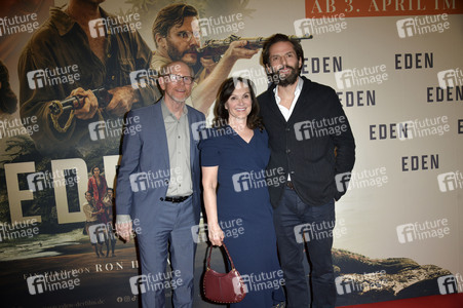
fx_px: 398
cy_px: 154
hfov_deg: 60.3
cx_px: 232
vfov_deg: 42.3
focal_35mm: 31
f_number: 5
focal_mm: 31
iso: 250
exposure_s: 1/250
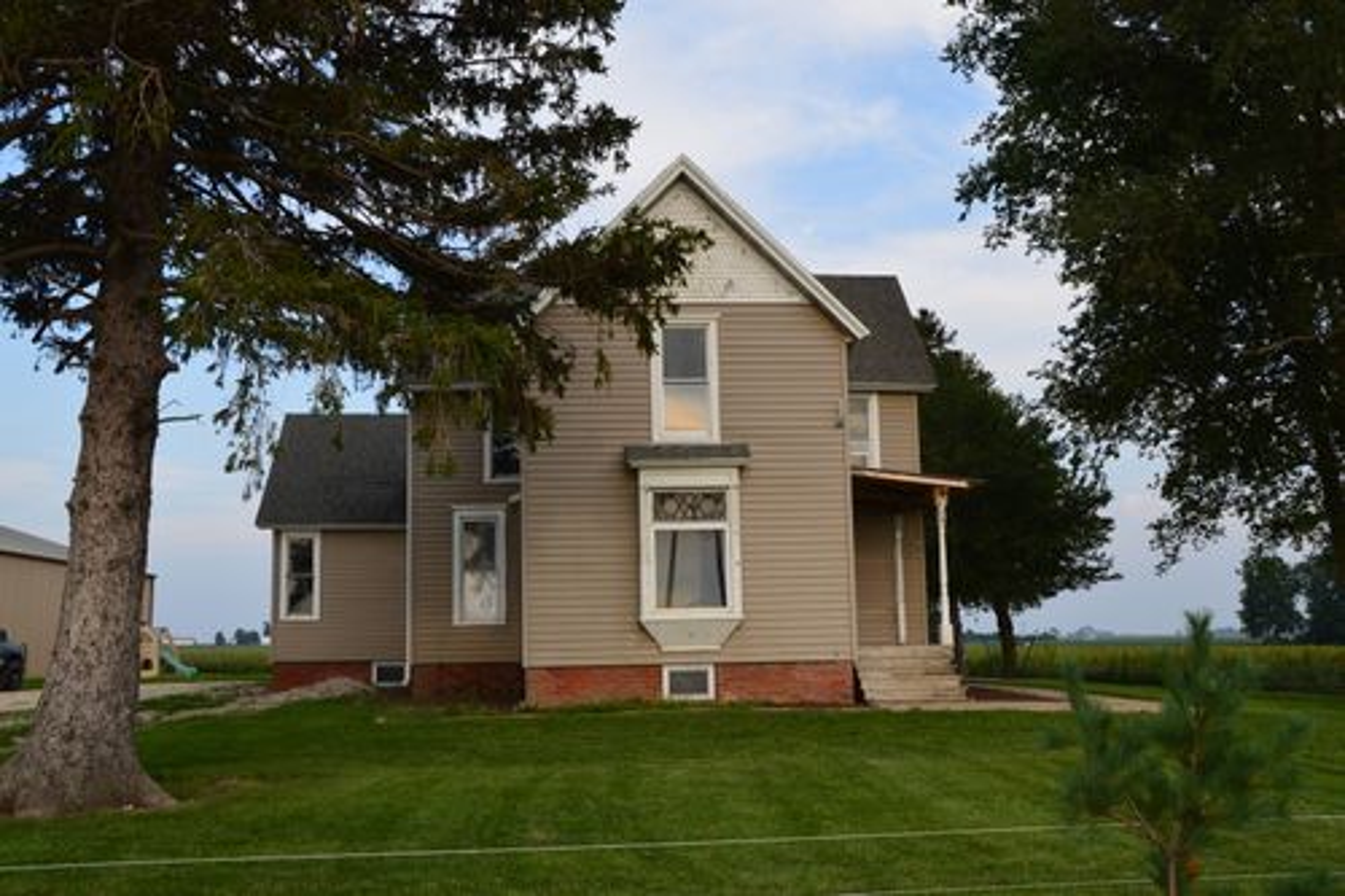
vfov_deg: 36.8
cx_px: 672
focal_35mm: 36
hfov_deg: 53.1
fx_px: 1344
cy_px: 448
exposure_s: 1/100
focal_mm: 24
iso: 100
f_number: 7.1
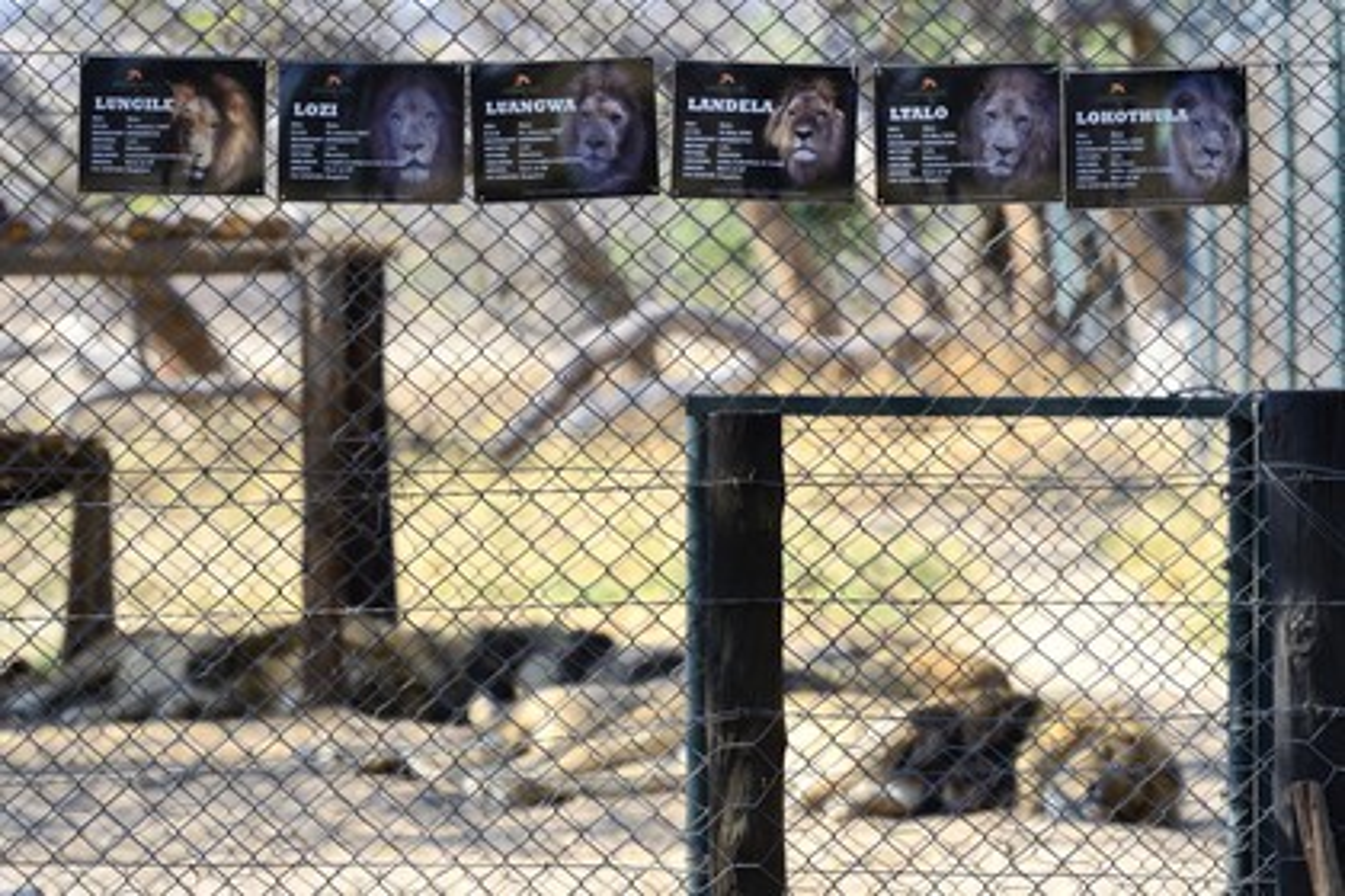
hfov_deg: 9.8
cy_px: 448
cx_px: 672
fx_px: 7845
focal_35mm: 210
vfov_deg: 6.5
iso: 400
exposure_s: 1/320
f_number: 8
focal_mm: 210
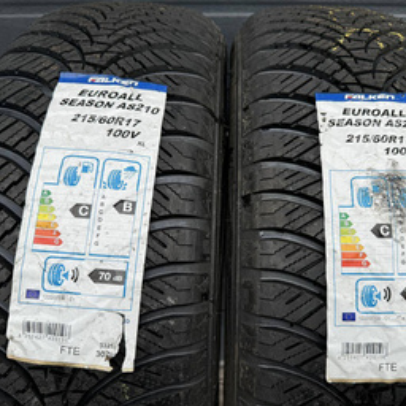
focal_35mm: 29
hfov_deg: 55.3
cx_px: 239
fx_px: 385
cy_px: 201
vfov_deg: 55.6
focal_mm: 6.86
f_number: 1.78
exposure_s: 1/249
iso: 64
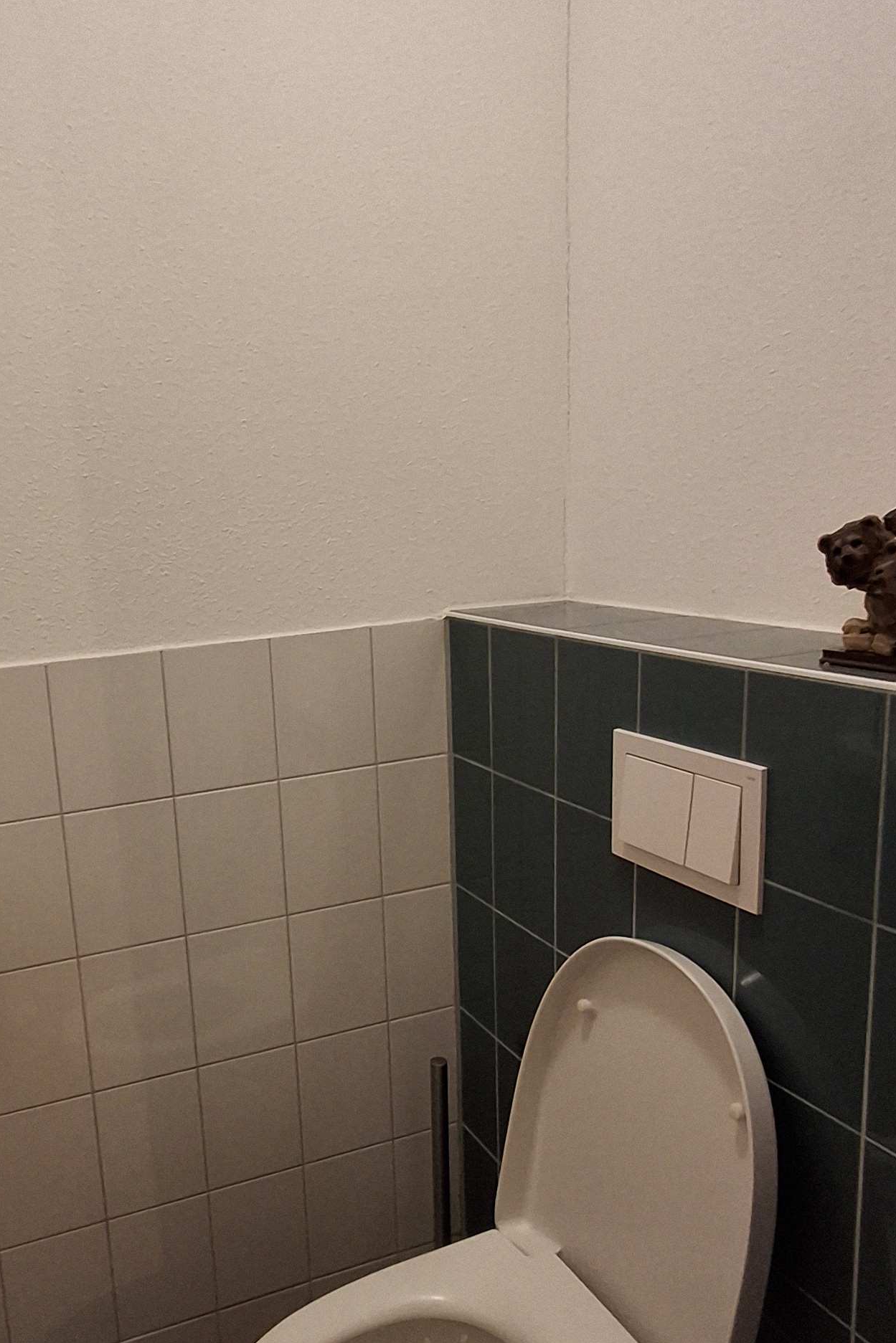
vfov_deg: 63.5
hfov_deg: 44.0
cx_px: 263
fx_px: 1082
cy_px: 731
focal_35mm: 29
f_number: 2.2
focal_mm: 1.64
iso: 250
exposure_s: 1/33
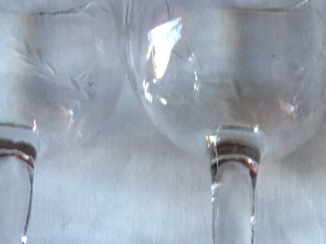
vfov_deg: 9.3
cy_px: 395
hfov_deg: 12.3
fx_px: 1439
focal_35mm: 153
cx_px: 484
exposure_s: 1/17
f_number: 2.4
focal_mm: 4.28
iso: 50
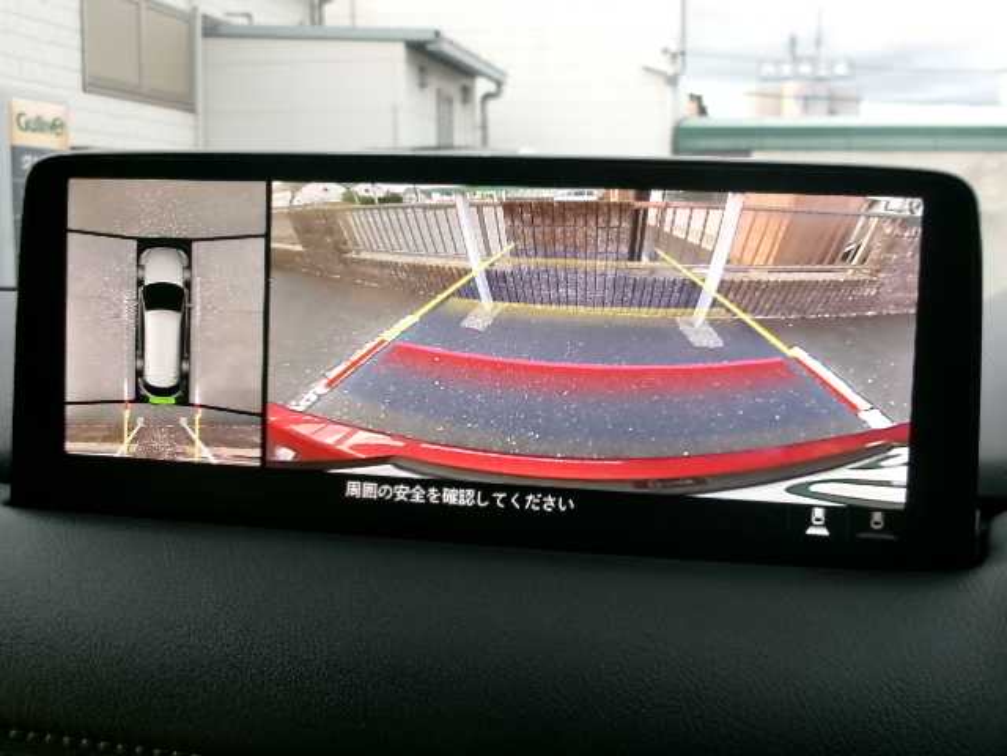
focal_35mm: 53
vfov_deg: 27.5
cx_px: 504
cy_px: 378
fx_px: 1542
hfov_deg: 36.2
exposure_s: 1/34
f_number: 4.9
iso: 179
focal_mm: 9.5
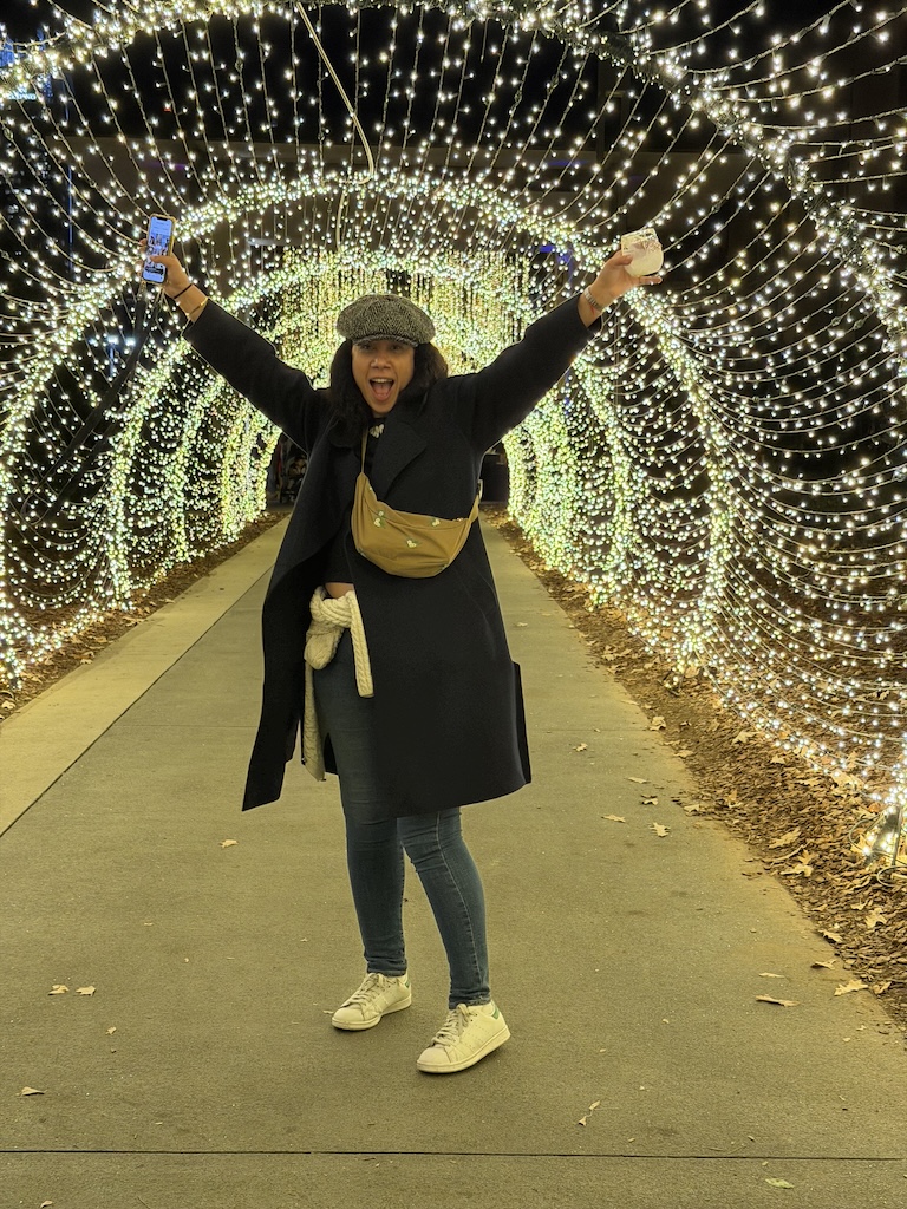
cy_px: 604
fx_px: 1677
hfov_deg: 30.3
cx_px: 454
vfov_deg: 39.7
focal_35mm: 48
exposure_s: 1/40
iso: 250
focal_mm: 6.76
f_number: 1.78
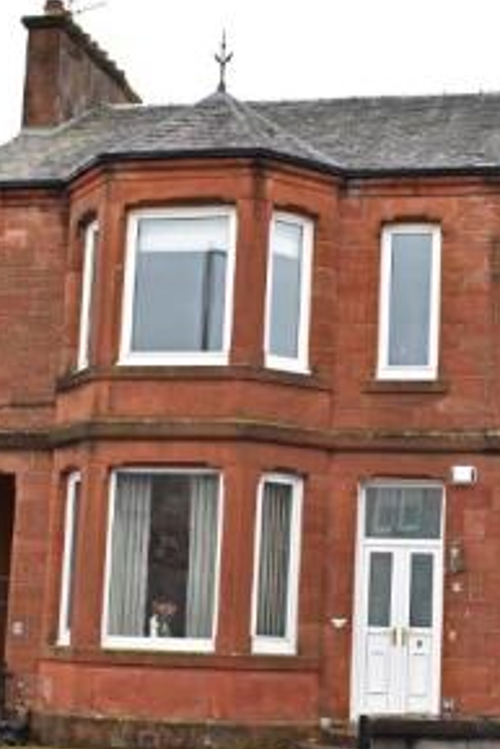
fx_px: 1415
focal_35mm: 68
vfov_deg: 29.6
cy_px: 434
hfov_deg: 20.0
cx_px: 338
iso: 100
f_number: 5
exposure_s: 1/80
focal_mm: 20
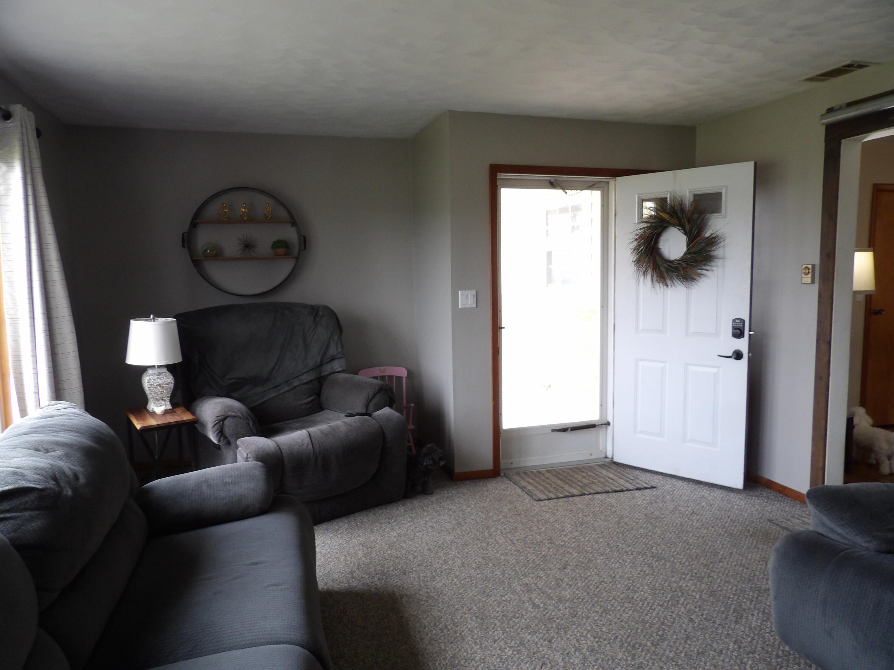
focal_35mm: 24
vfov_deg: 56.8
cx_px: 447
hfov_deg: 71.6
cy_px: 335
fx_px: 620
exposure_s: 1/33
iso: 180
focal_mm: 4.3
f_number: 3.2
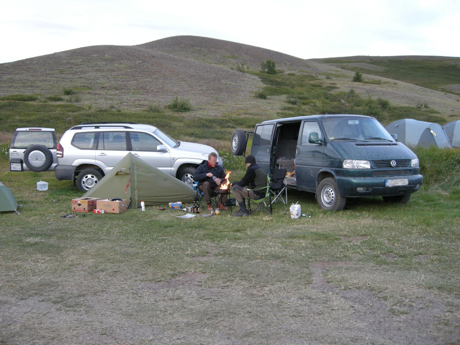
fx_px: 465
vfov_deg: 40.7
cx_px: 230
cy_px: 172
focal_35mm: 35
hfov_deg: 52.6
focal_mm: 7.5
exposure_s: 1/66
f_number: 3
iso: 100
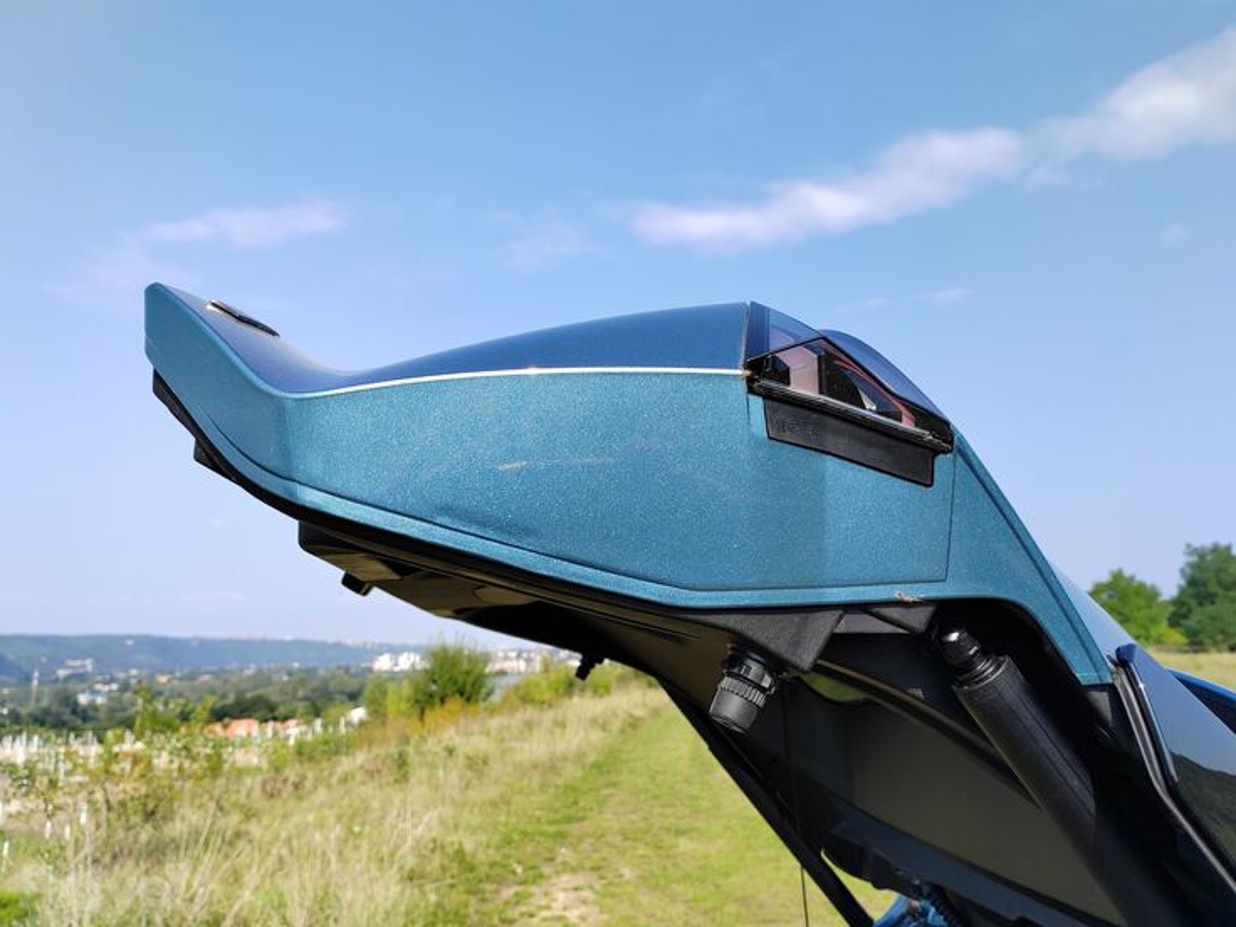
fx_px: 964
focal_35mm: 27
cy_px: 464
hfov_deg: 65.3
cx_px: 618
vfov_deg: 51.4
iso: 100
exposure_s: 1/1200
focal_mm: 5.52
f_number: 1.9
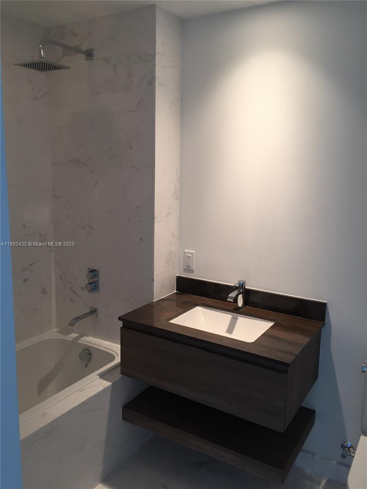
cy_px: 244
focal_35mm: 29
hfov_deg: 48.2
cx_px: 184
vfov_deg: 61.7
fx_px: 410
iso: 32
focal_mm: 4.15
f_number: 2.2
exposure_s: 1/30
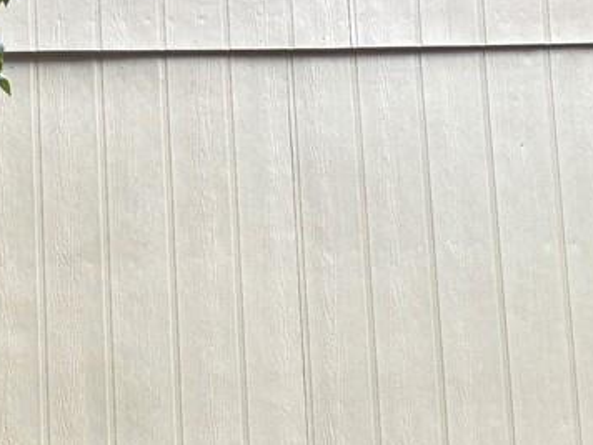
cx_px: -103
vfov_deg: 11.7
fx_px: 2004
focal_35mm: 117
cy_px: 787
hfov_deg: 16.2
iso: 32
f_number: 1.6
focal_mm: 5.96
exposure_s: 1/132
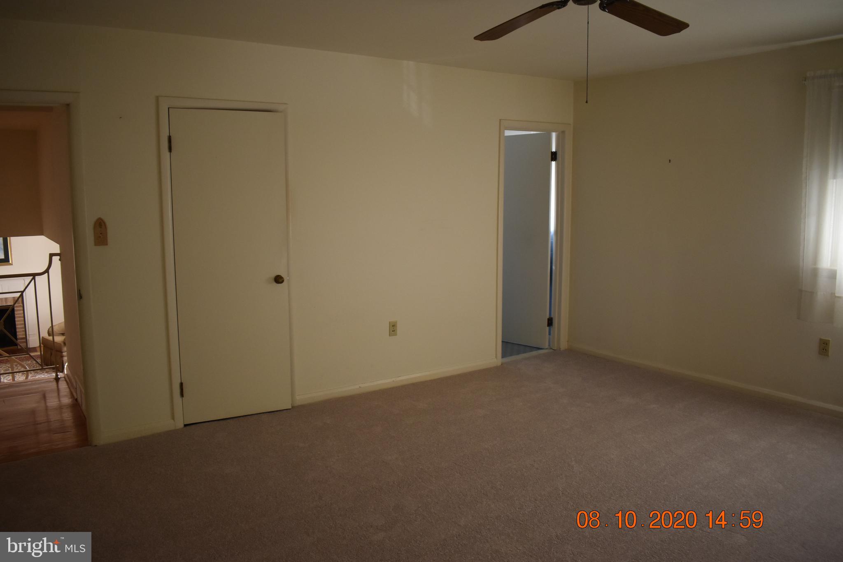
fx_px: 632
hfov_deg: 67.4
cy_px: 281
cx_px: 422
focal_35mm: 27
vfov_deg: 47.9
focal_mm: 18
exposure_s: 1/160
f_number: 3.5
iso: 800
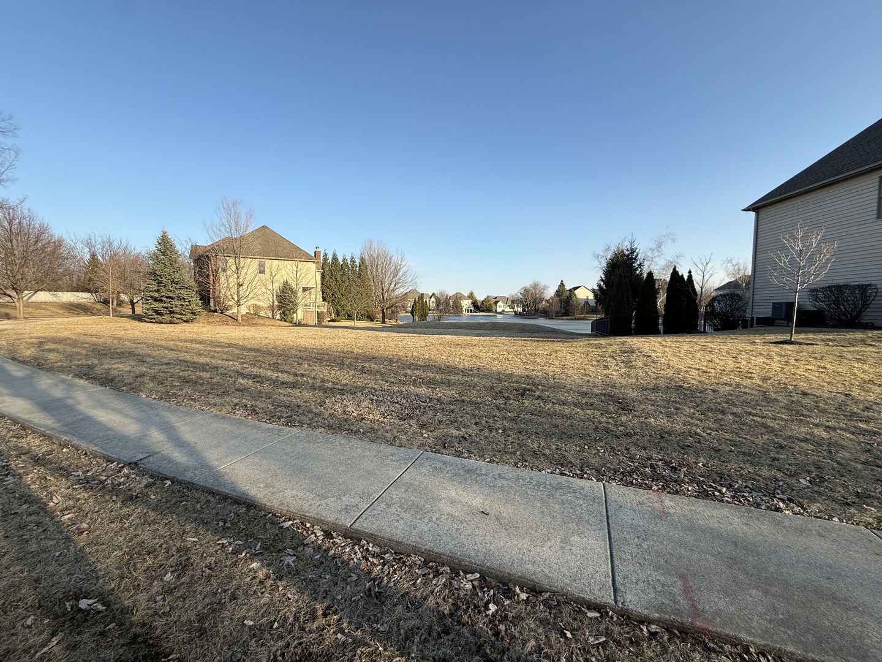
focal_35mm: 14
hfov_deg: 102.1
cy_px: 331
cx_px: 441
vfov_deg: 85.7
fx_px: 357
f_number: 2.2
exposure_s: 1/1033
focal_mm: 2.22
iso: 50
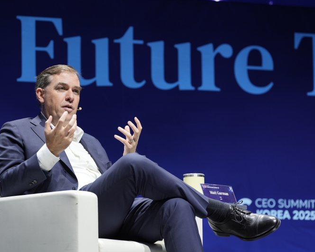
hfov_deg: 9.1
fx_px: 1985
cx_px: 144
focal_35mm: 213
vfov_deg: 7.3
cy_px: 126
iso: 800
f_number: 4
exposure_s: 1/200
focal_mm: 188
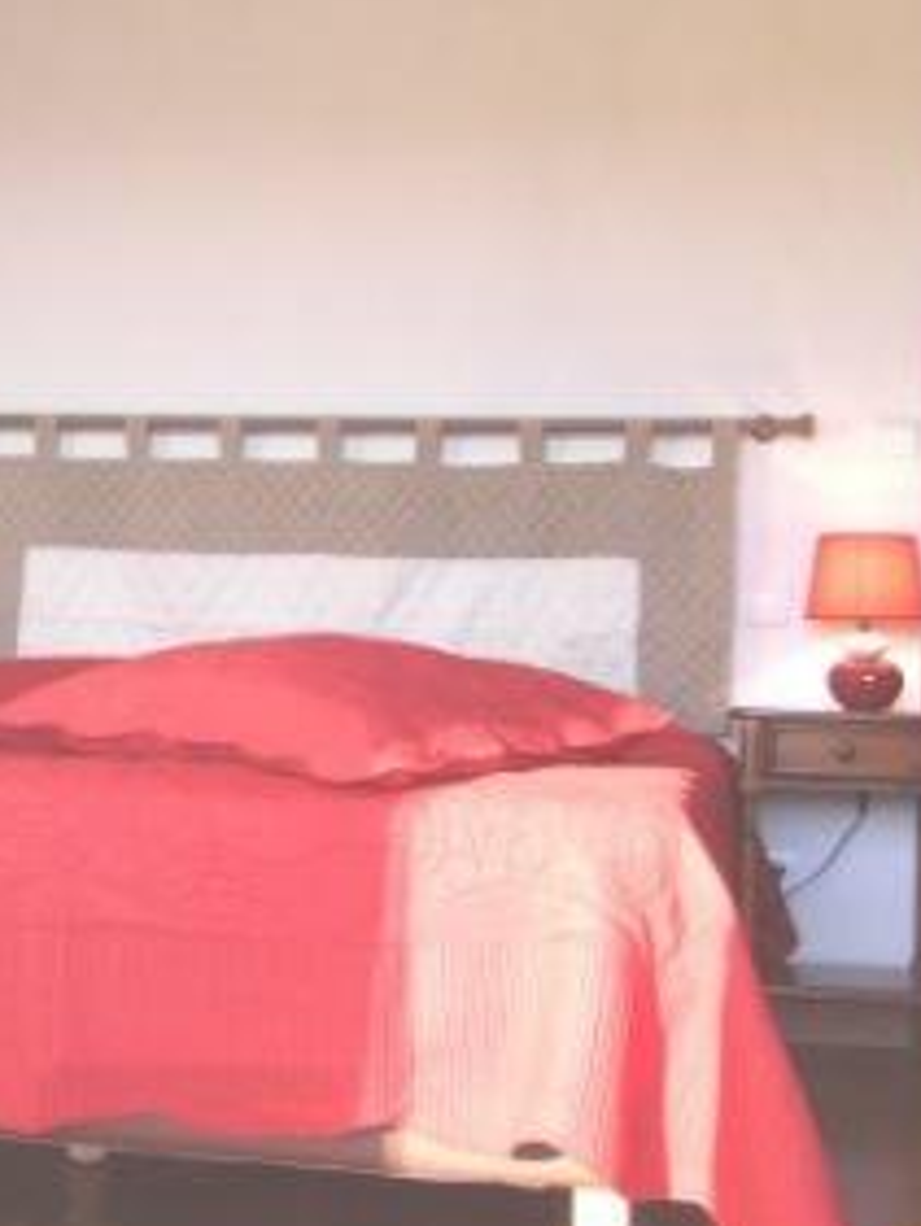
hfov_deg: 24.6
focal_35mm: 59
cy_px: 558
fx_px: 2091
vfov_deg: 32.7
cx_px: 262
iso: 100
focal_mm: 6.42
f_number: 3.6
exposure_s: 1/80
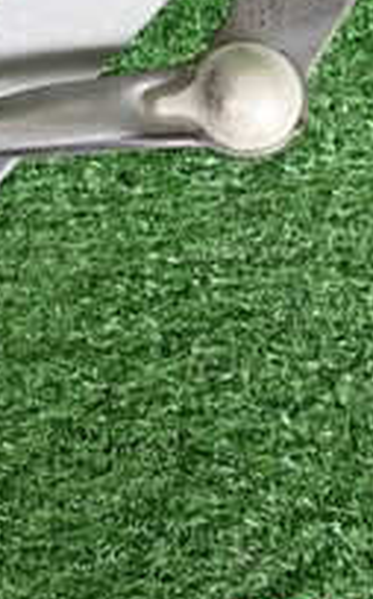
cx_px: 15
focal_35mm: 78
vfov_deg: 25.3
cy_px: 9
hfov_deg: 16.4
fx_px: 1272
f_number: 2
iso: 200
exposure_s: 1/80
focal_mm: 4.5
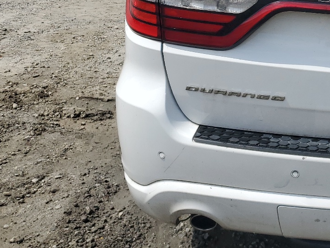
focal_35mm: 58
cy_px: 18
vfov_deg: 24.4
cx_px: 355
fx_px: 553
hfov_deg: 30.1
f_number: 1.5
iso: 50
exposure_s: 1/5000
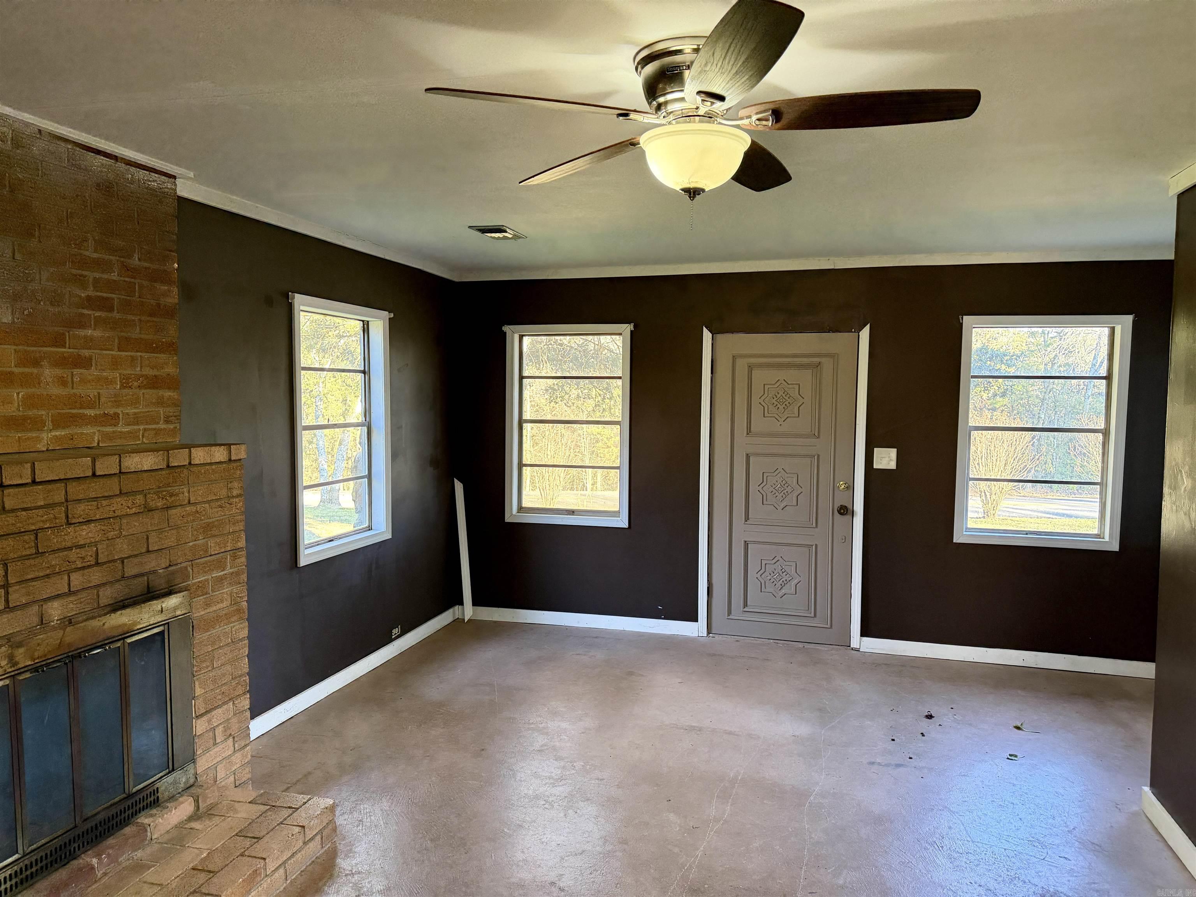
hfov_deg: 71.6
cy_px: 448
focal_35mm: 24
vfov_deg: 56.8
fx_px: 829
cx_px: 598
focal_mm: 6.76
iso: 400
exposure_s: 1/120
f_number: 1.78
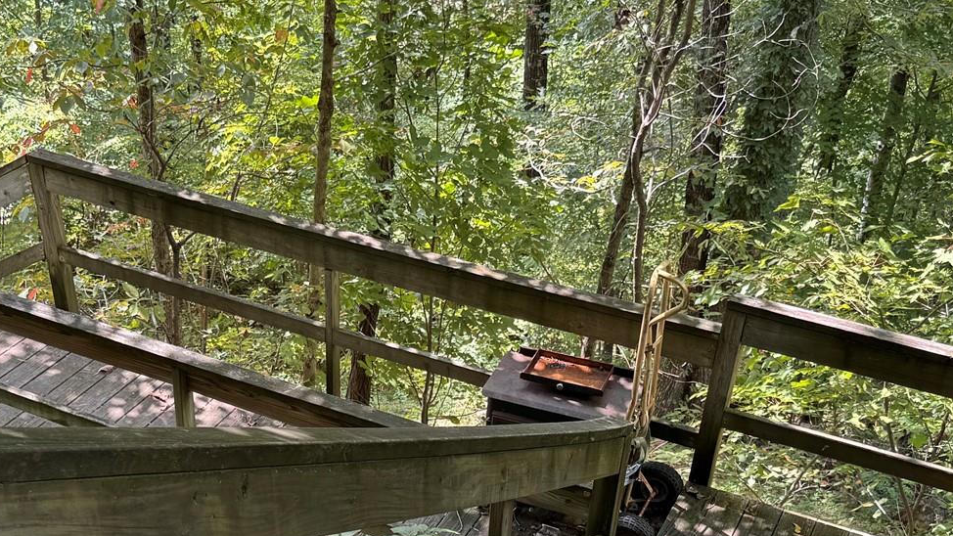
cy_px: 469
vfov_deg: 21.4
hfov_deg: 37.6
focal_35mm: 55
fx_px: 1390
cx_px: 362
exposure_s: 1/180
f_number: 1.78
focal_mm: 6.76
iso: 64
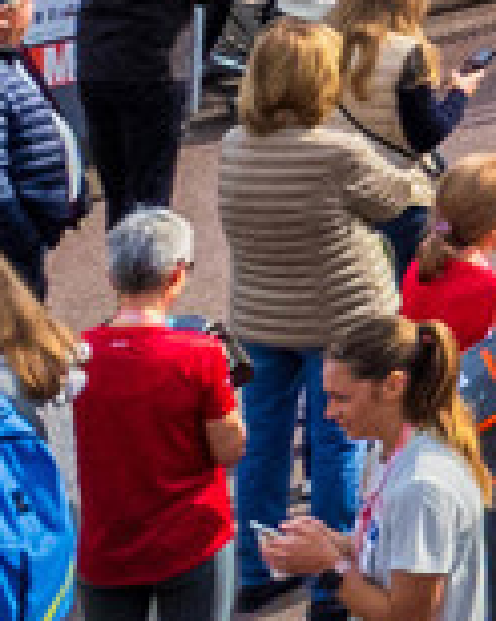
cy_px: -522
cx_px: 2803
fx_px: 3949
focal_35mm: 215
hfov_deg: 5.1
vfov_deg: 8.6
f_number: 2.8
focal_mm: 8.4
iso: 100
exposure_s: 1/1600
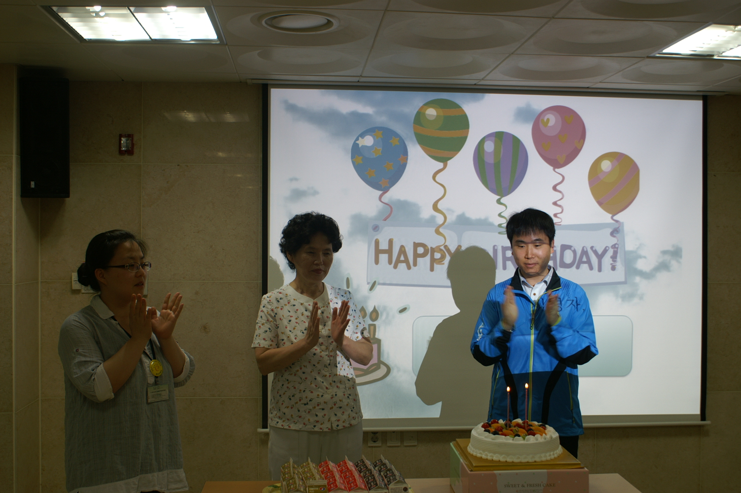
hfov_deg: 49.6
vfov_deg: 34.1
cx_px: 370
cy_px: 246
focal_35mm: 39
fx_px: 802
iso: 160
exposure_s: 1/50
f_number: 4.5
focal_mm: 26
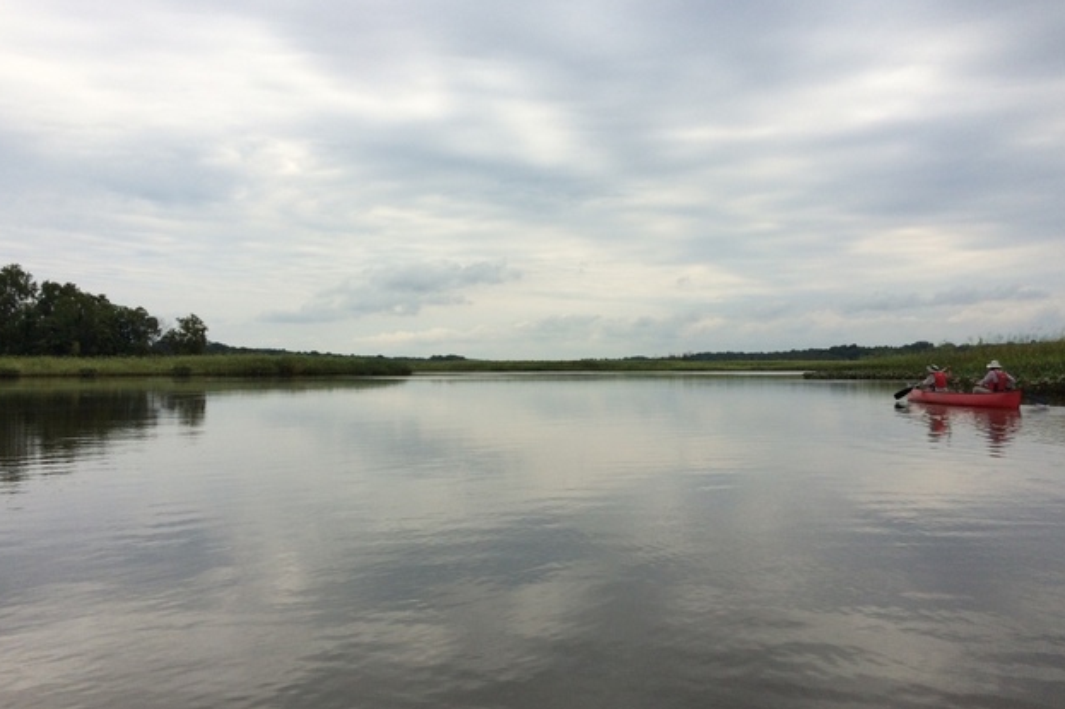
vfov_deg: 42.3
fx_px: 917
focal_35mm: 31
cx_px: 525
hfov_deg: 60.3
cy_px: 366
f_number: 2.2
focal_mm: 4.15
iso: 32
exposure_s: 1/2740
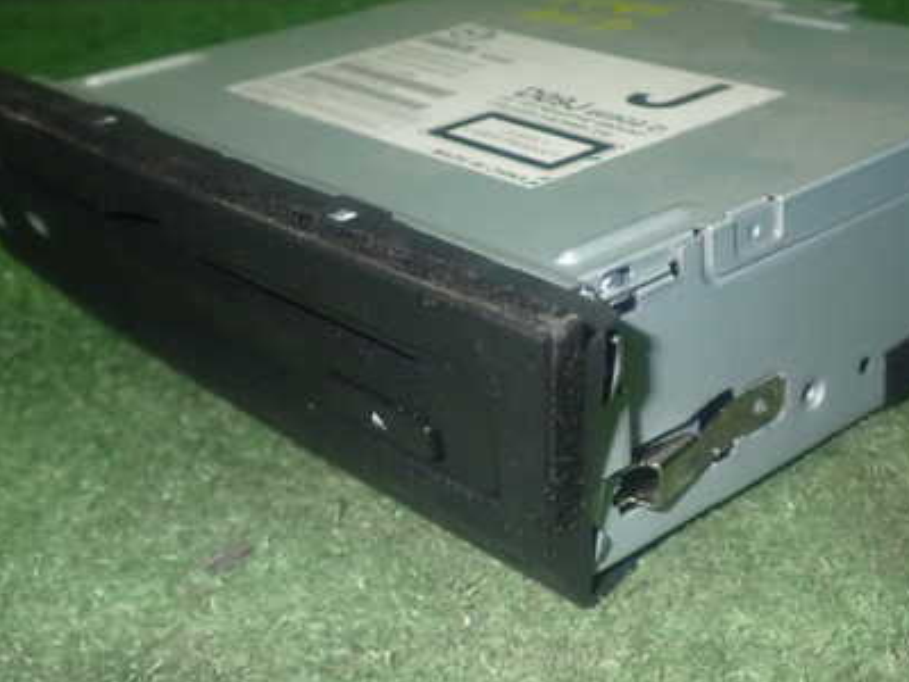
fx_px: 1497
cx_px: 532
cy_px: 305
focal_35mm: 57
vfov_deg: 25.6
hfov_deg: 33.7
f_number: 8
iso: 800
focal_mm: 6.83
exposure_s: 1/40
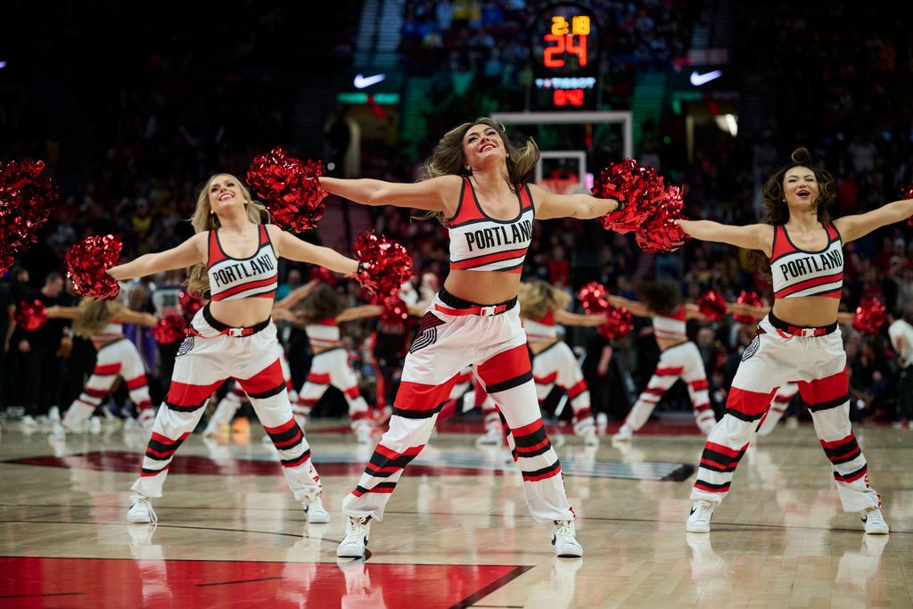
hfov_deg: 22.9
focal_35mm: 89
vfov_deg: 15.4
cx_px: 456
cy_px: 304
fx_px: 2257
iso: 3200
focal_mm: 89
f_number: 2.8
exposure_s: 1/1919
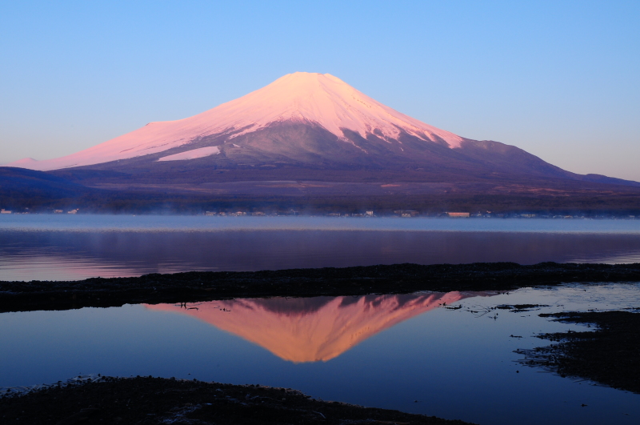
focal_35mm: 46
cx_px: 320
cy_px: 212
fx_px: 825
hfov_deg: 42.4
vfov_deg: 28.9
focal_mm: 31
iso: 200
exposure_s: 1/3
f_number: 22
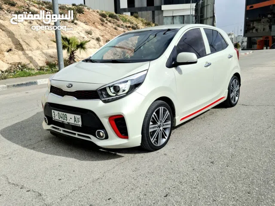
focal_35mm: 23
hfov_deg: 73.9
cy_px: 103
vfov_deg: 58.9
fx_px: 183
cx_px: 138
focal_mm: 5.54
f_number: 1.8
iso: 50
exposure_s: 1/3333
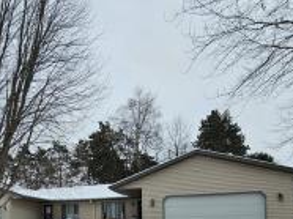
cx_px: 102
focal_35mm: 28
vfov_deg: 44.0
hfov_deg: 62.2
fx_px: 237
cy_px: 208
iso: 50
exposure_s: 1/1073
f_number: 2.2
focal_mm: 2.2
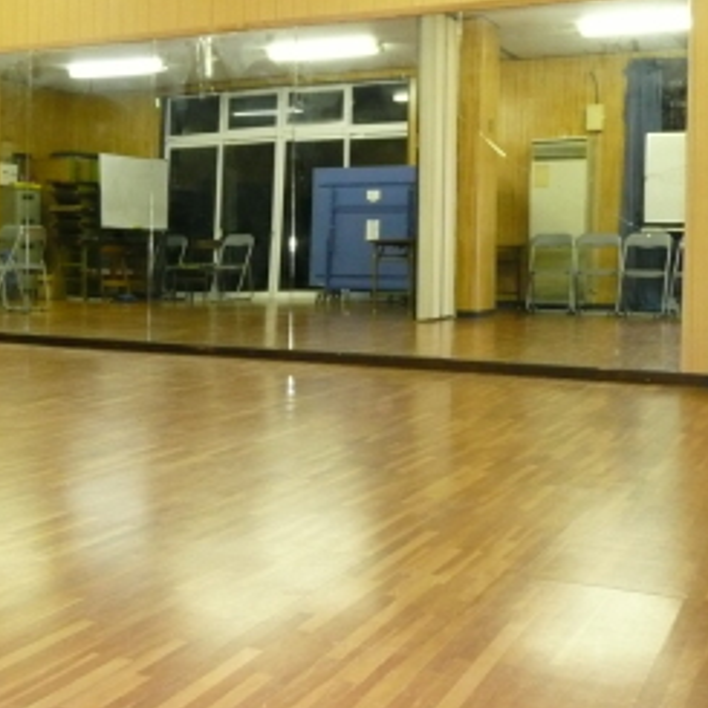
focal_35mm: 49
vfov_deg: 34.6
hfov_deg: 34.0
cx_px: 185
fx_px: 1134
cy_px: 283
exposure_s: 1/30
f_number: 3.6
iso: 500
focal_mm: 5.5
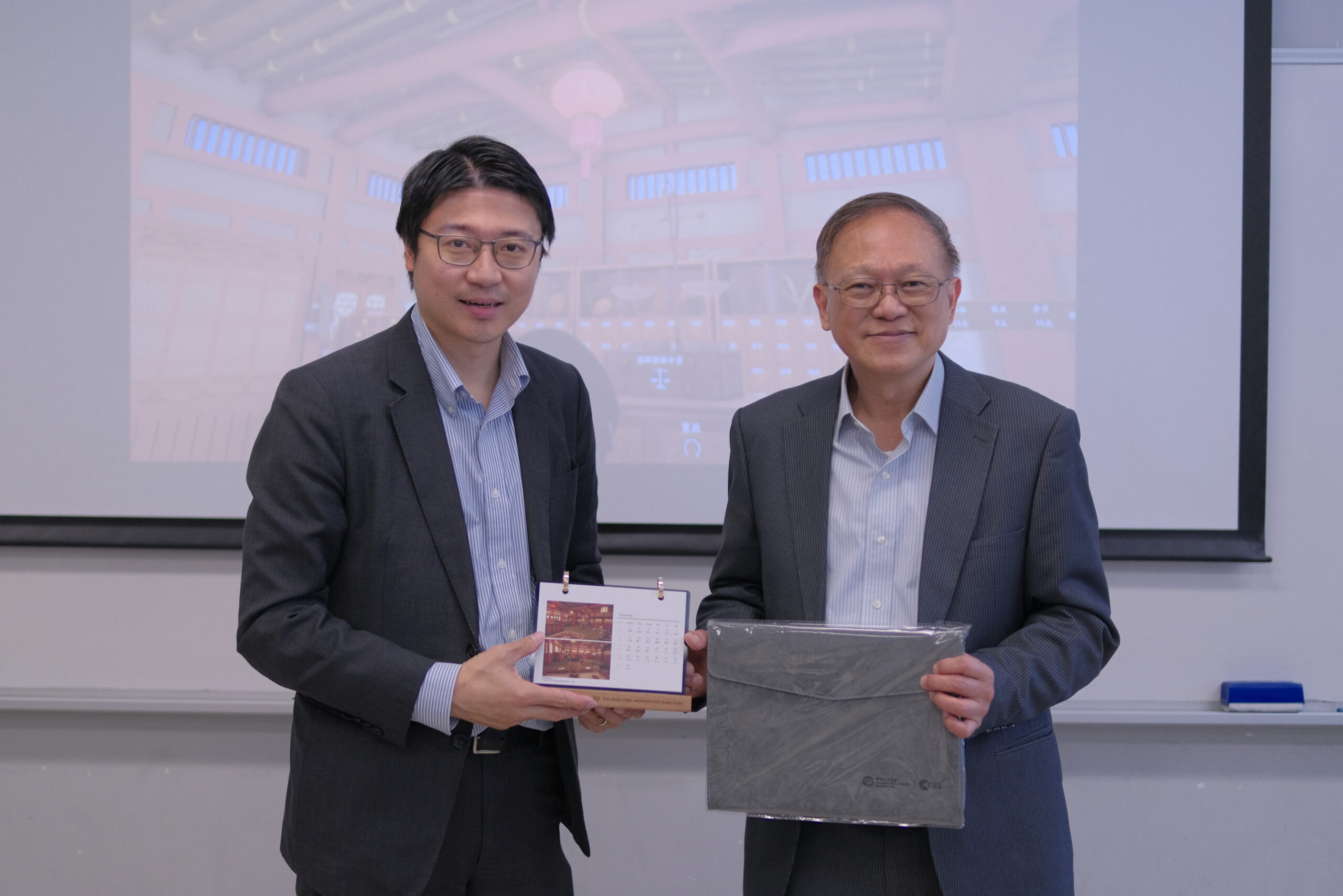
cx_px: 672
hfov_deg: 43.6
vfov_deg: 29.9
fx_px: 1679
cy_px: 448
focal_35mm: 45
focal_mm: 30
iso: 400
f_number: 1.4
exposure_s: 1/480
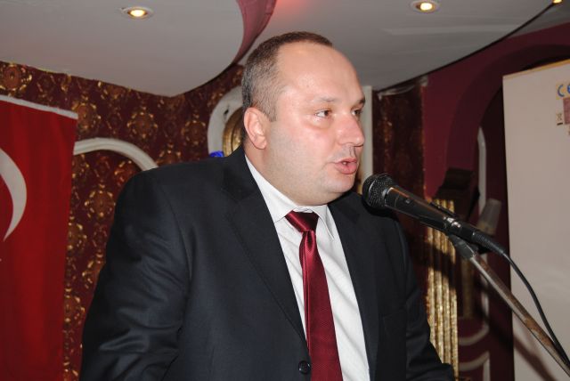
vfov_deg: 22.7
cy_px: 190
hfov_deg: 33.4
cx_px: 285
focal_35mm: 60
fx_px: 951
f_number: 5
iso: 200
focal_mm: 40
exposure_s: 1/60
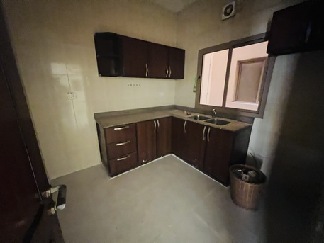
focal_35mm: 13
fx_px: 122
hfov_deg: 106.2
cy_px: 122
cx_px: 162
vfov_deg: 89.9
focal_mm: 1.57
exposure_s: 1/30
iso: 2000
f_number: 1.8
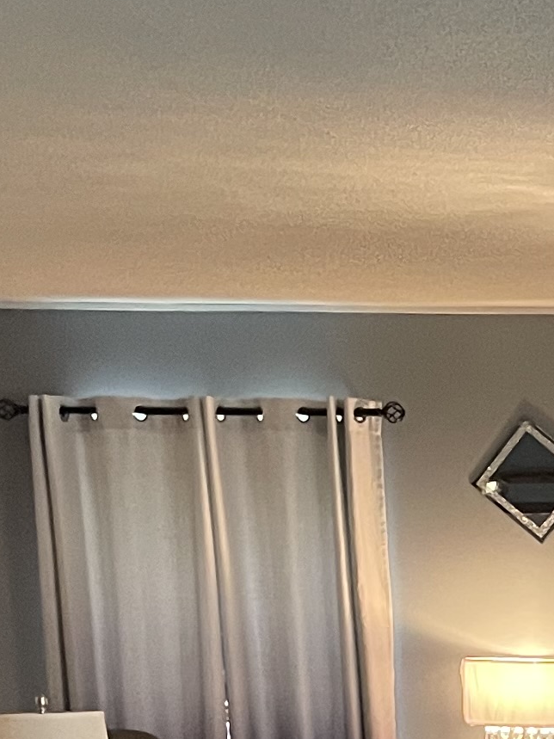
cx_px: 1166
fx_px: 2604
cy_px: 1130
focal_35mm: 122
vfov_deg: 14.9
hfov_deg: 10.9
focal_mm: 4.2
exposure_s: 1/60
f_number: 1.6
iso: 320
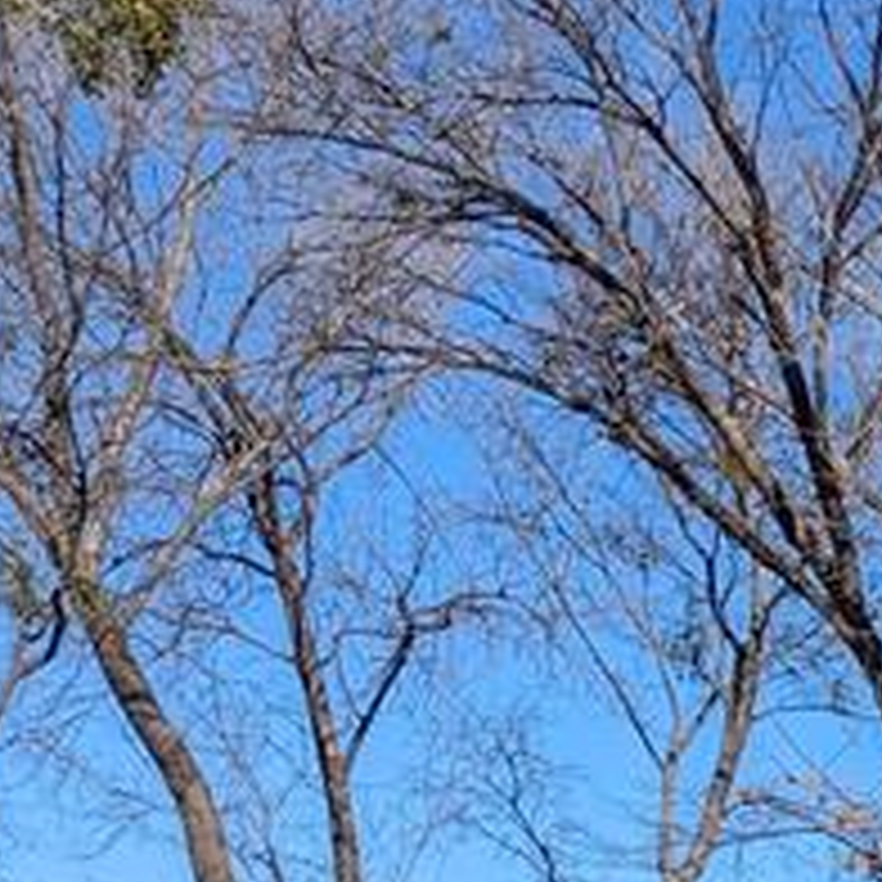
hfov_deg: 12.1
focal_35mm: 125
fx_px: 3603
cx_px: 1886
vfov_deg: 12.9
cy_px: 1472
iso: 56
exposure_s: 1/3891
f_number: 1.73
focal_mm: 4.38
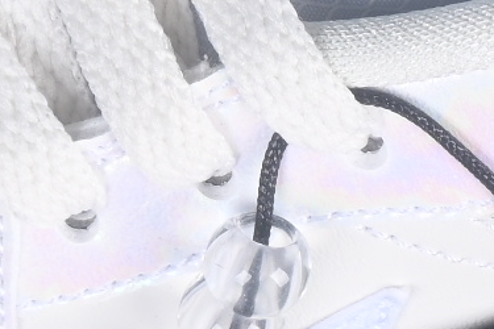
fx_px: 7643
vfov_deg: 2.5
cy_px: -274
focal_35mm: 557
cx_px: -37
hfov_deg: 3.7
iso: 160
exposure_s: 1/80
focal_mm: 50
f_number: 7.1
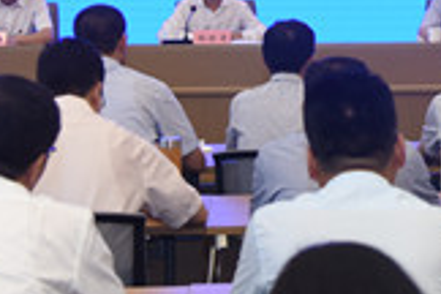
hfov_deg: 14.6
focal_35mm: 138
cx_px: 431
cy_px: -20
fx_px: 1690
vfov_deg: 9.8
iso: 1250
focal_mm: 38
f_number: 4
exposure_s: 1/160
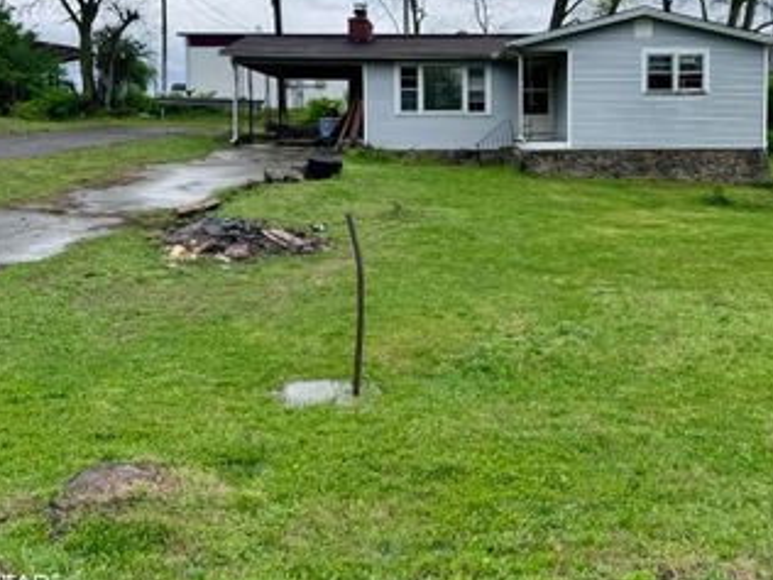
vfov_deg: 37.1
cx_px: 484
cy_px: 168
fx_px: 849
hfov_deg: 48.5
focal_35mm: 38
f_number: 1.78
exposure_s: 1/1215
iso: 80
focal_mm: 6.76
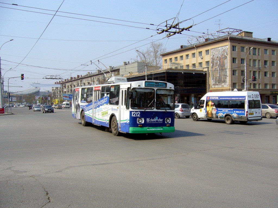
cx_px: 139
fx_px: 281
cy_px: 104
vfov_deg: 40.7
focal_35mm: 35
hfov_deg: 52.6
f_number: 5.6
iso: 80
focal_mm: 5.8
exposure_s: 1/400
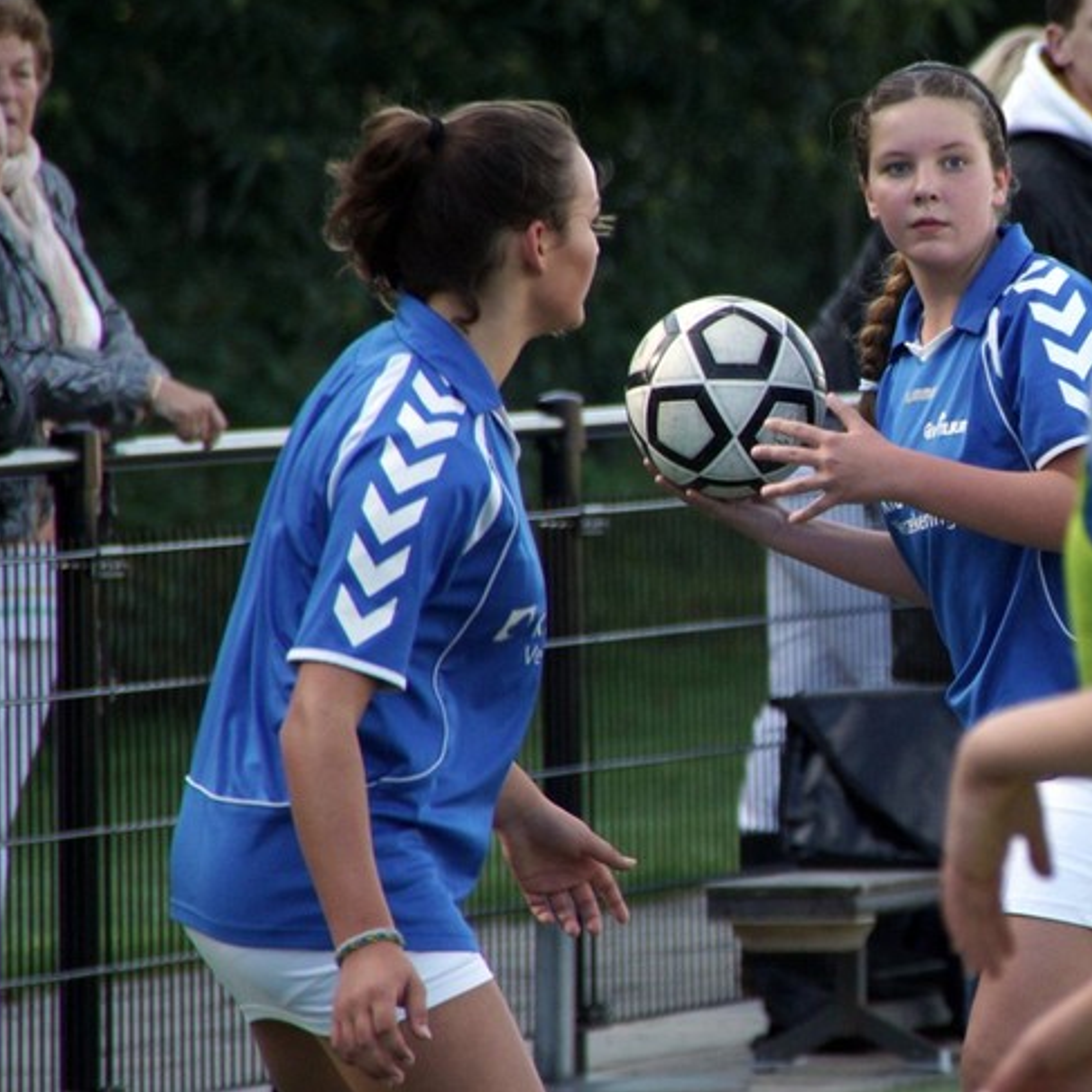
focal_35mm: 670
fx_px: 23913
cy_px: 460
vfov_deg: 2.6
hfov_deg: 2.6
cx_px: 1130
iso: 400
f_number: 7.1
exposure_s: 1/320
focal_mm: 250
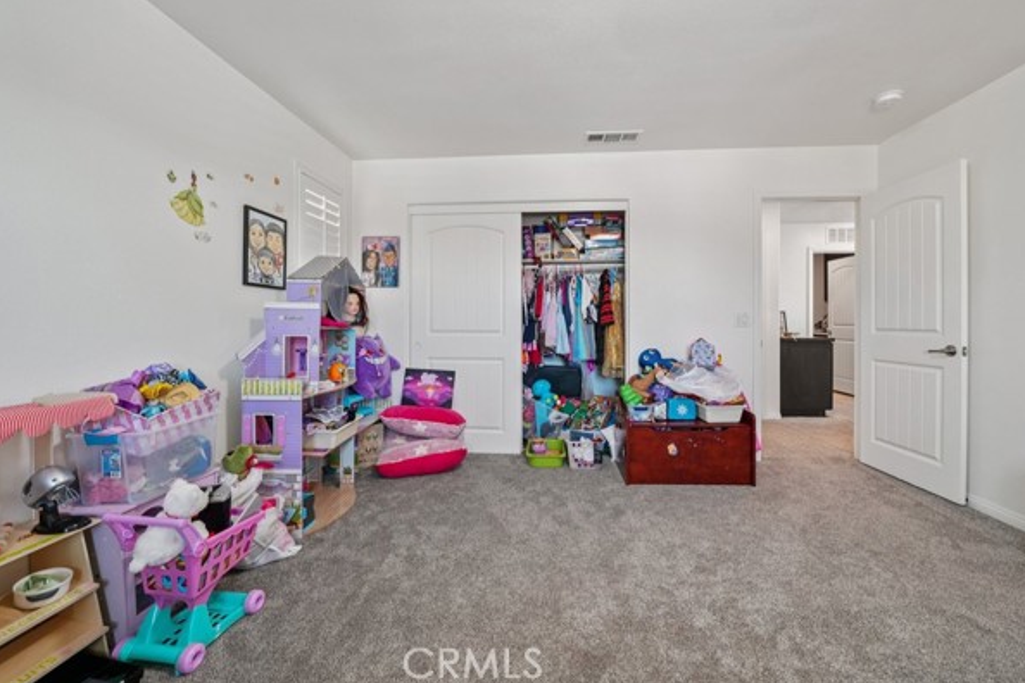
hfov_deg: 104.2
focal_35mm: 14
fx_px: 399
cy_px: 321
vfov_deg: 81.1
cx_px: 535
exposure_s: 1/8
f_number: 8
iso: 400
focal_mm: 13
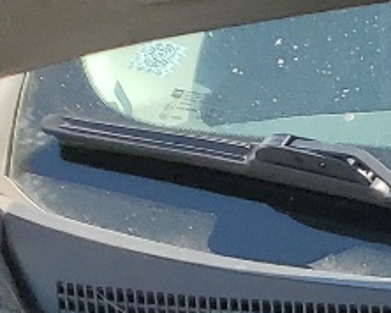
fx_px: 2120
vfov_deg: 7.2
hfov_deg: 9.2
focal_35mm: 183
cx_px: 1002
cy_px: 1045
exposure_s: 1/769
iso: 50
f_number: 1.5
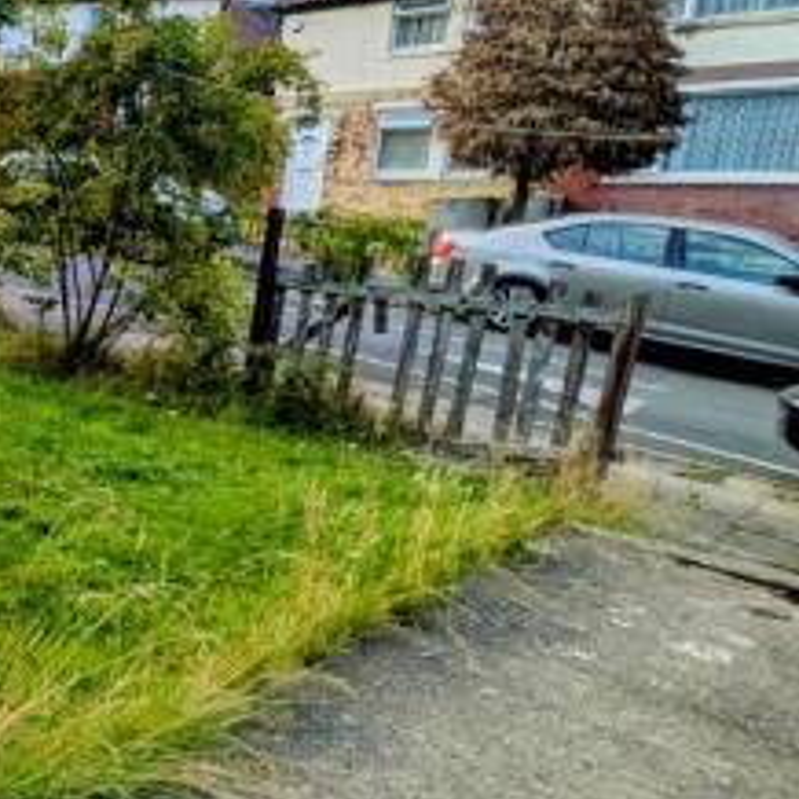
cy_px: 343
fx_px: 862
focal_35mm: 33
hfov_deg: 34.7
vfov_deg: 49.6
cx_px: -242
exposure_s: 1/1355
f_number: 2.2
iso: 46
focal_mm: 1.83
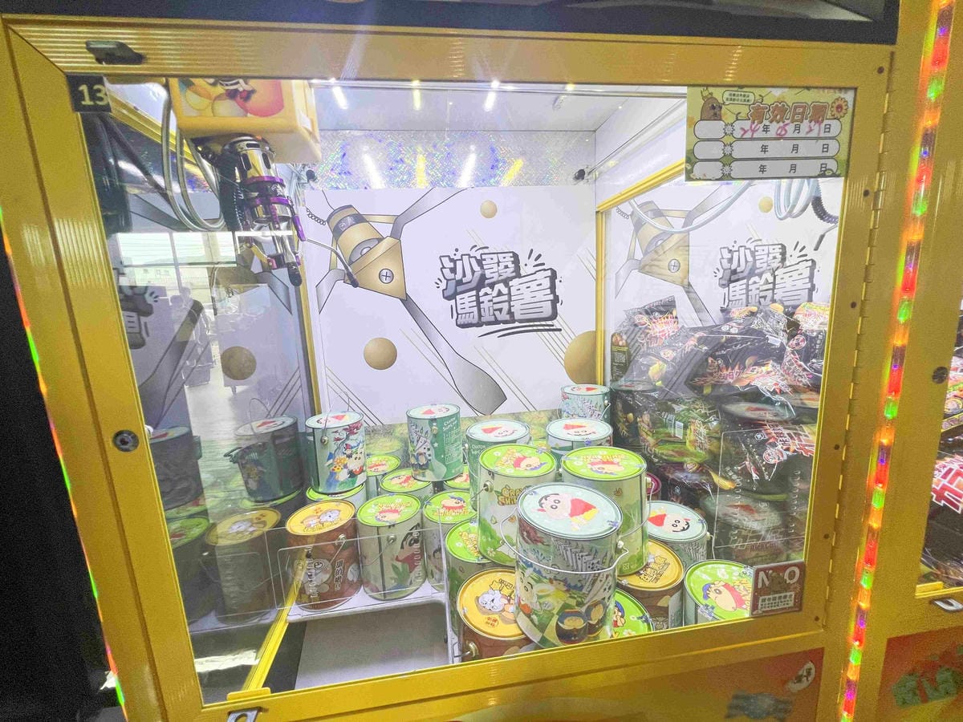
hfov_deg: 106.2
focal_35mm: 13
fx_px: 362
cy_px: 361
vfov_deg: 89.9
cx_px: 482
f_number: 1.8
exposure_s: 1/120
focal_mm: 1.57
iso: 100
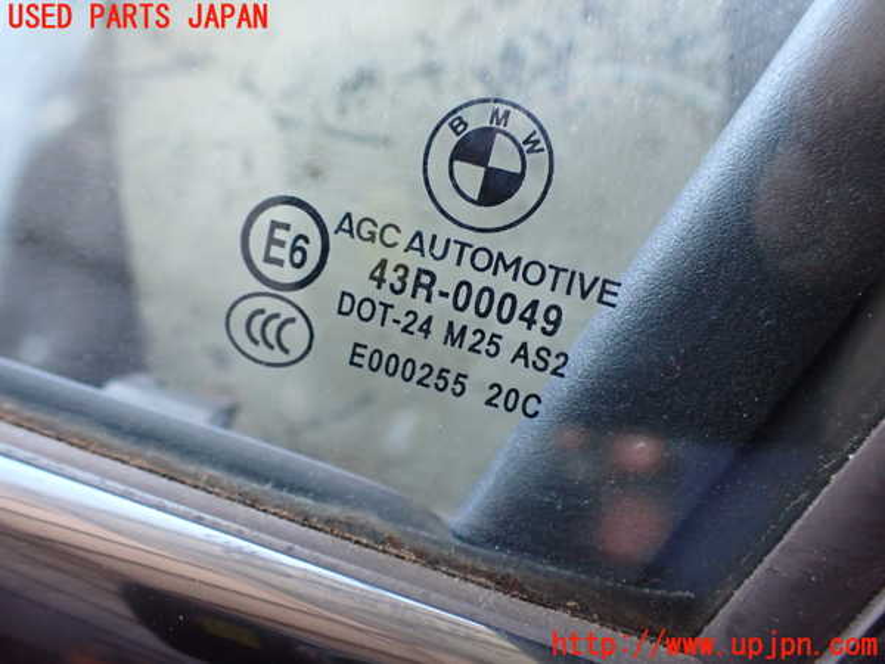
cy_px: 332
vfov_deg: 46.8
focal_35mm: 30
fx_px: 767
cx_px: 442
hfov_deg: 60.0
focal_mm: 5.4
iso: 800
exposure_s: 1/125
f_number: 2.3
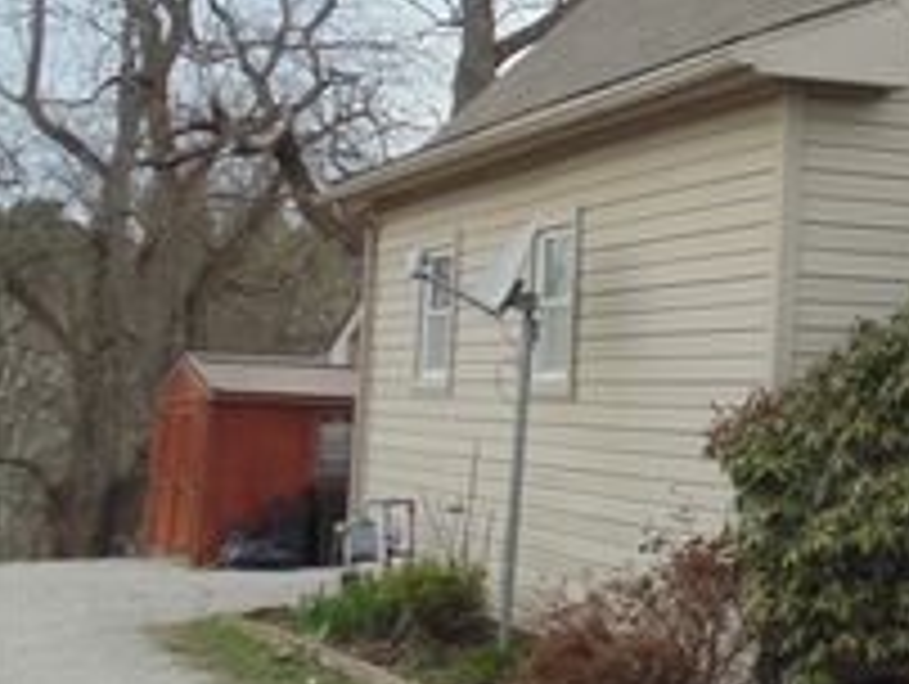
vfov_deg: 17.5
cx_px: 1116
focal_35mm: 84
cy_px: 187
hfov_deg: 21.5
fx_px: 2208
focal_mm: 6.2
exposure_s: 1/125
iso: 80
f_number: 3.4
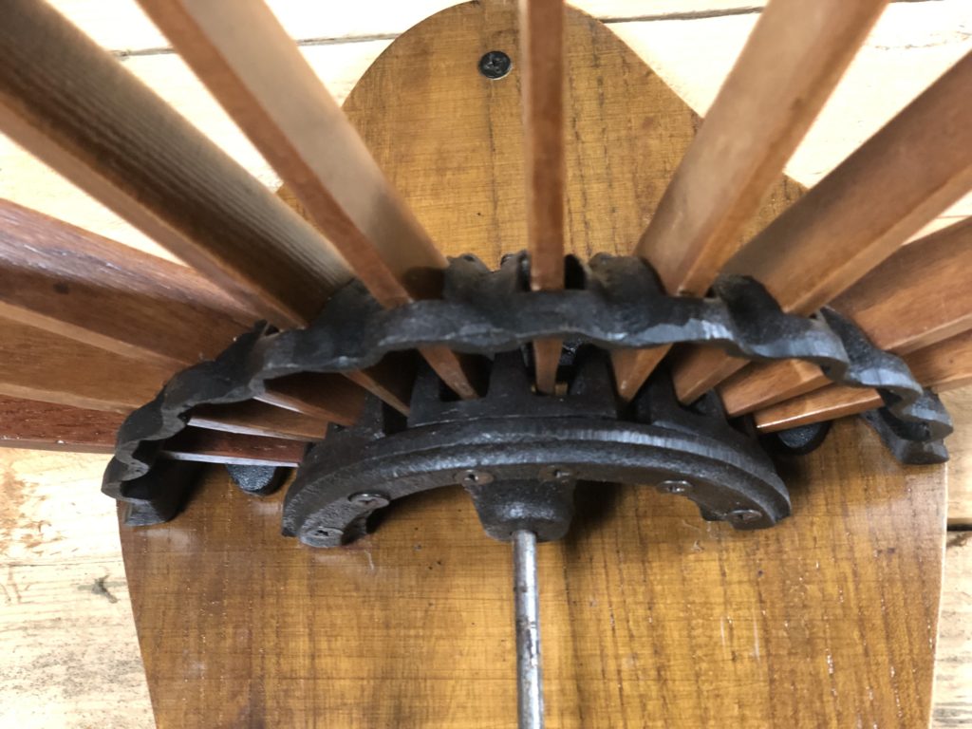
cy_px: 364
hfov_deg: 36.8
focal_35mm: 52
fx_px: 1460
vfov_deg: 28.0
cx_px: 486
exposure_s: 1/17
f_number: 2.4
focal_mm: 6
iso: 160
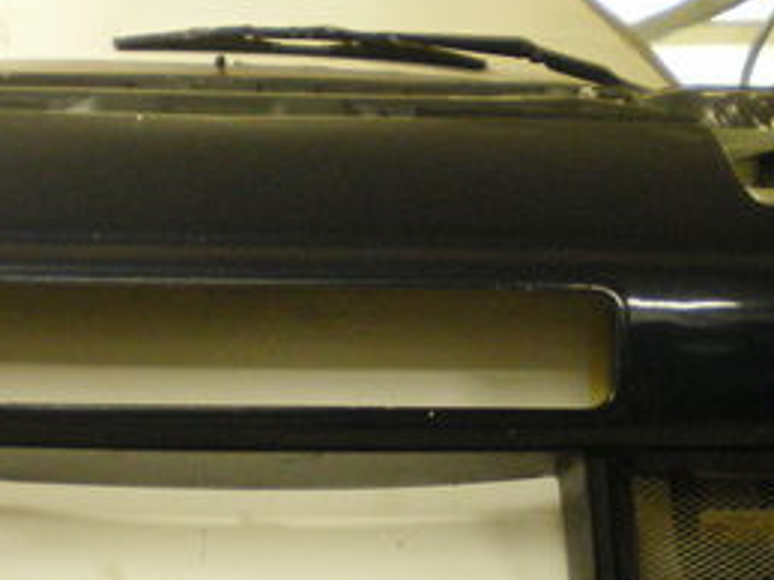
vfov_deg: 15.7
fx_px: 2101
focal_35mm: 94
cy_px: 362
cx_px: 233
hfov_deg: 20.8
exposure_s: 1/30
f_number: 3.1
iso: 400
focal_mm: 6.3
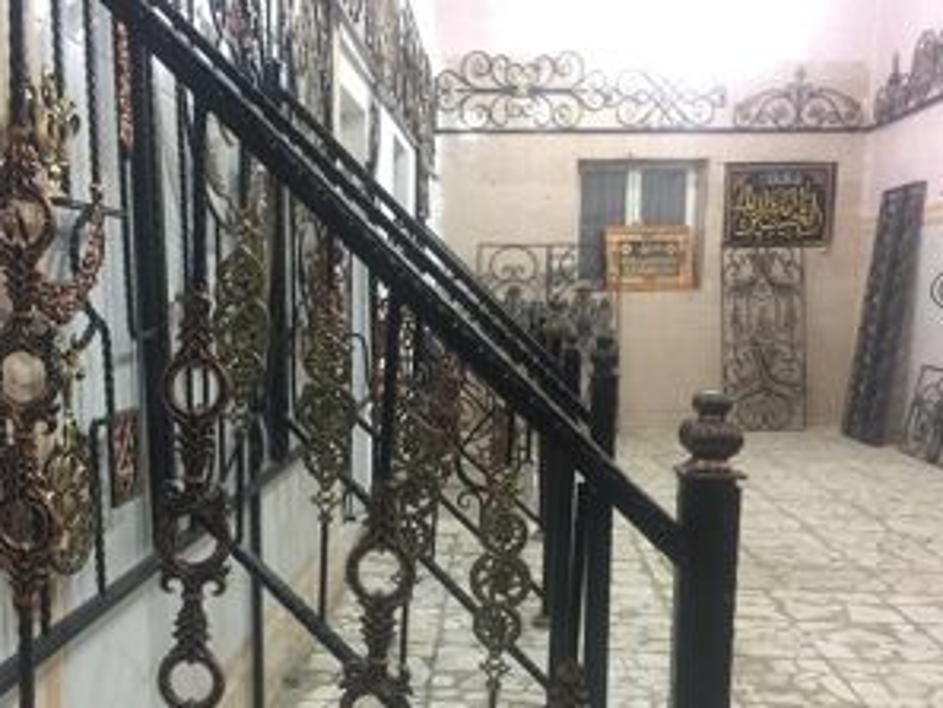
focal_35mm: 39
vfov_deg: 36.5
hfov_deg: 47.5
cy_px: 473
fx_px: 1063
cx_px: 368
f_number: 2.2
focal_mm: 4.15
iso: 80
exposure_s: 1/17
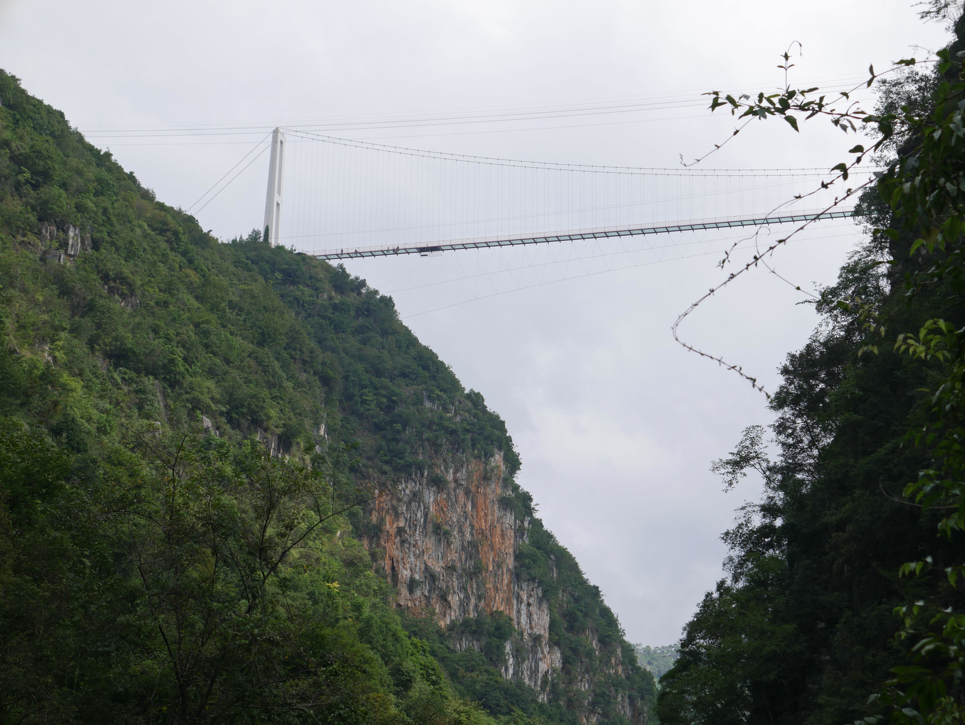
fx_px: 2343
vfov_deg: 17.6
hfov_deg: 23.3
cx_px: 482
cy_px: 362
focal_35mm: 84
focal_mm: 42
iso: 200
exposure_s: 1/400
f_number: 8
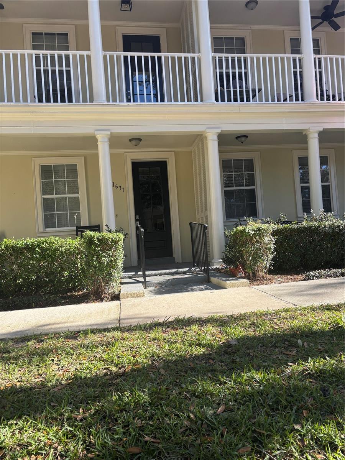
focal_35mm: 26
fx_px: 346
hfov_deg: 53.1
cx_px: 172
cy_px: 230
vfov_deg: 67.3
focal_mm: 5.96
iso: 50
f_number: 1.6
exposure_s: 1/608
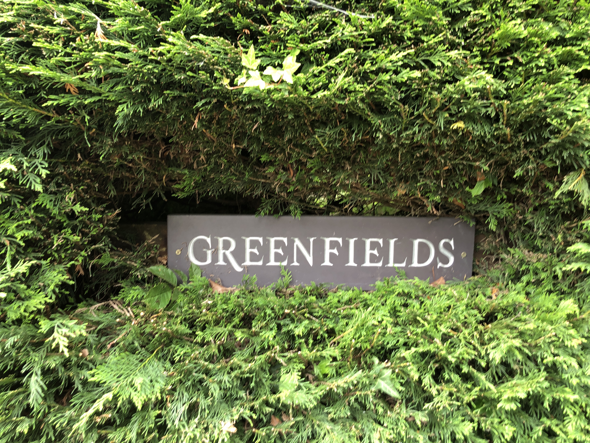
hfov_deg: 63.4
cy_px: 222
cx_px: 295
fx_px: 477
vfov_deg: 49.7
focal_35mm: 28
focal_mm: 4
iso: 32
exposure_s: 1/30
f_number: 1.8
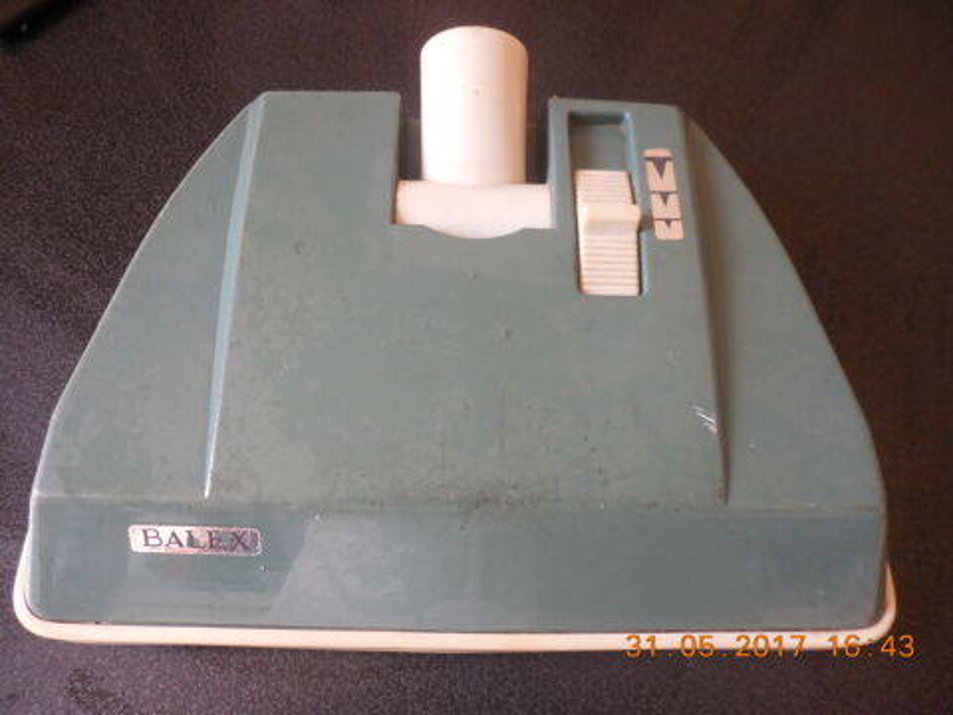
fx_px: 688
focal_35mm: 25
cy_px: 358
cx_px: 476
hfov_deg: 69.4
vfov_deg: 54.9
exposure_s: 1/30
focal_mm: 4.5
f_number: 3.7
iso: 250
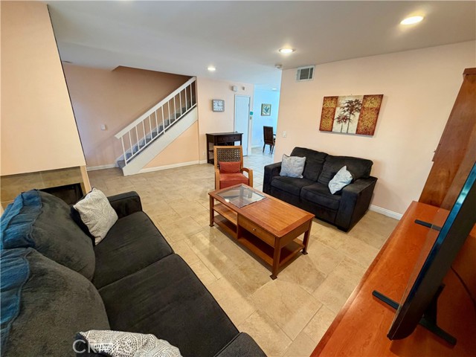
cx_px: 238
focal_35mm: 14
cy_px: 178
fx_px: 193
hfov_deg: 102.1
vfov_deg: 85.7
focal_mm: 2.22
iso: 320
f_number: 2.2
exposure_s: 1/60
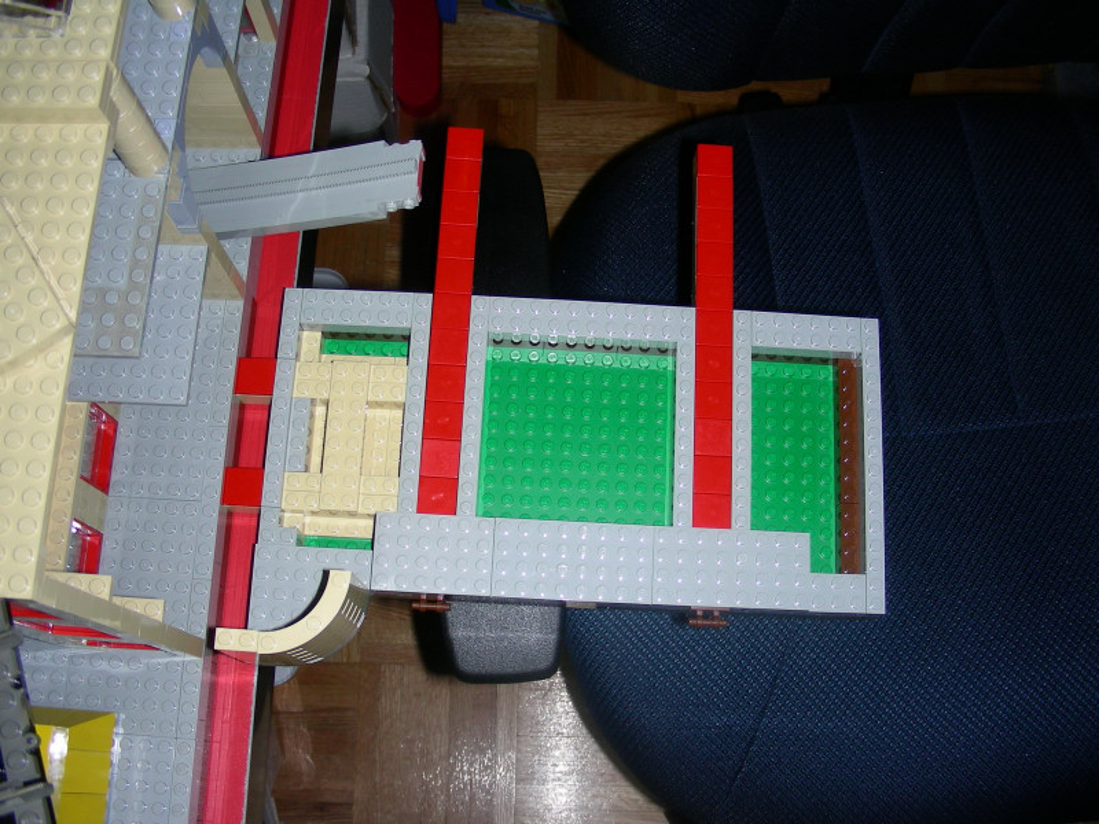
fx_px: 1206
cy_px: 412
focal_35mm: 38
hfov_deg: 49.0
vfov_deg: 37.7
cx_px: 550
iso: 50
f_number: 3.5
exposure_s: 1/60.1
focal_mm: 6.3
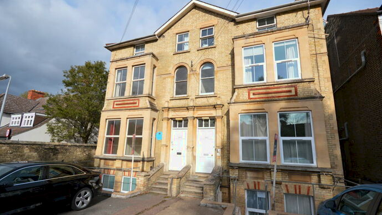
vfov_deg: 67.1
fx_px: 162
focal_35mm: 16
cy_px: 109
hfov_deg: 99.3
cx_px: 194
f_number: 9
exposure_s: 1/320
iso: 100
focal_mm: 10
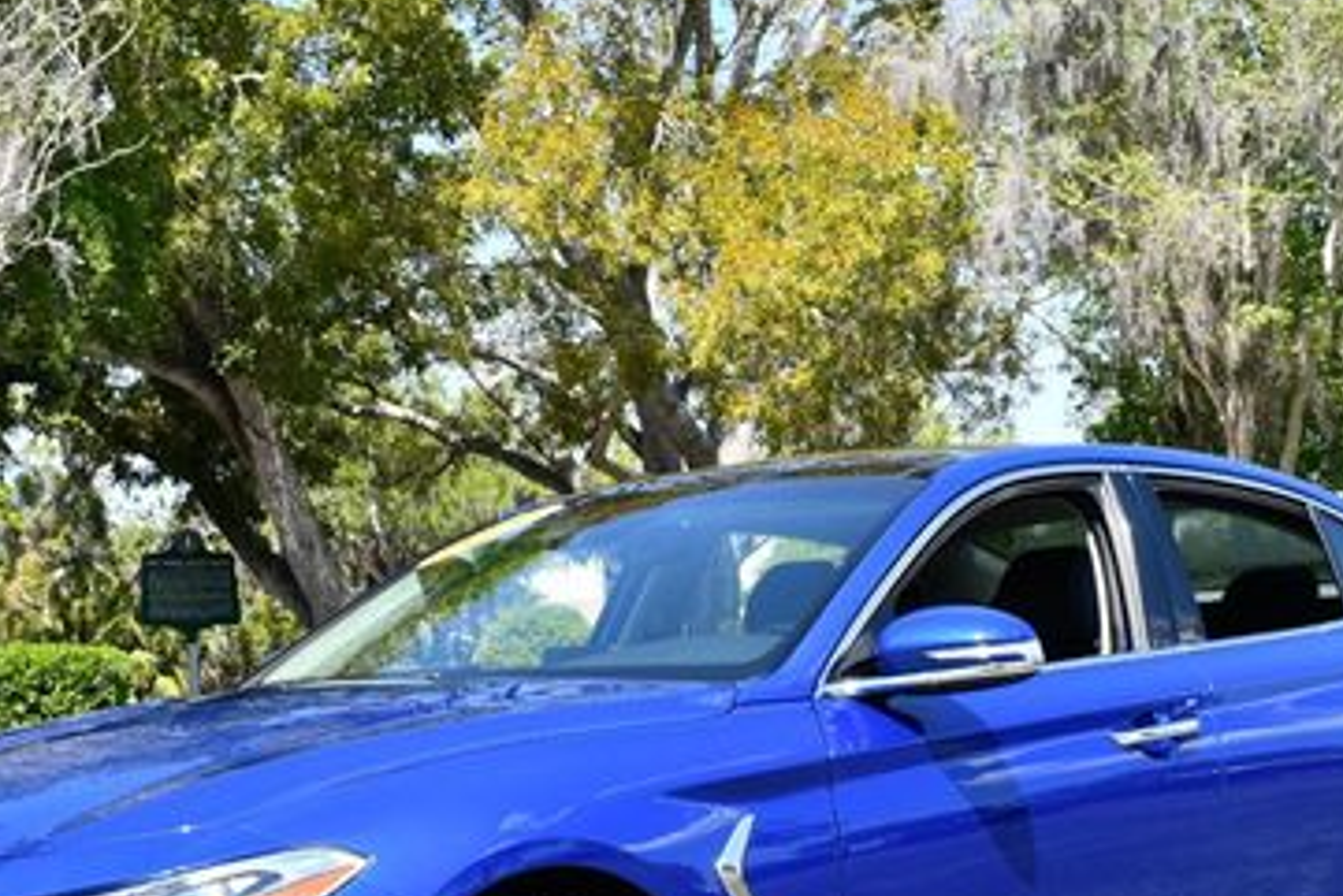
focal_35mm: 78
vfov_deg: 17.4
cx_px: 558
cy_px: 677
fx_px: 2911
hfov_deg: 25.9
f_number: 8
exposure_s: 1/250
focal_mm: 22
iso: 200
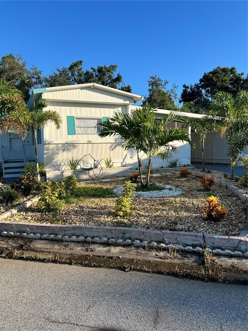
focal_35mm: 26
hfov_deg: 53.1
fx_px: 248
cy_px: 166
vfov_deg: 67.3
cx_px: 124
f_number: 1.5
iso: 50
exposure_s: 1/2457
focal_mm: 5.7
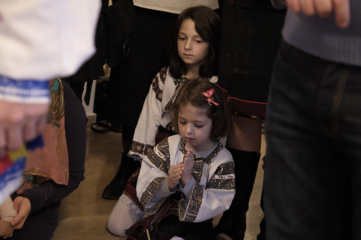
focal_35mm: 68
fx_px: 682
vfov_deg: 20.0
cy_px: 120
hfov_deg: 29.7
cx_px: 180
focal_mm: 45.5
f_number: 2.8
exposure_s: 1/125
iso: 5000
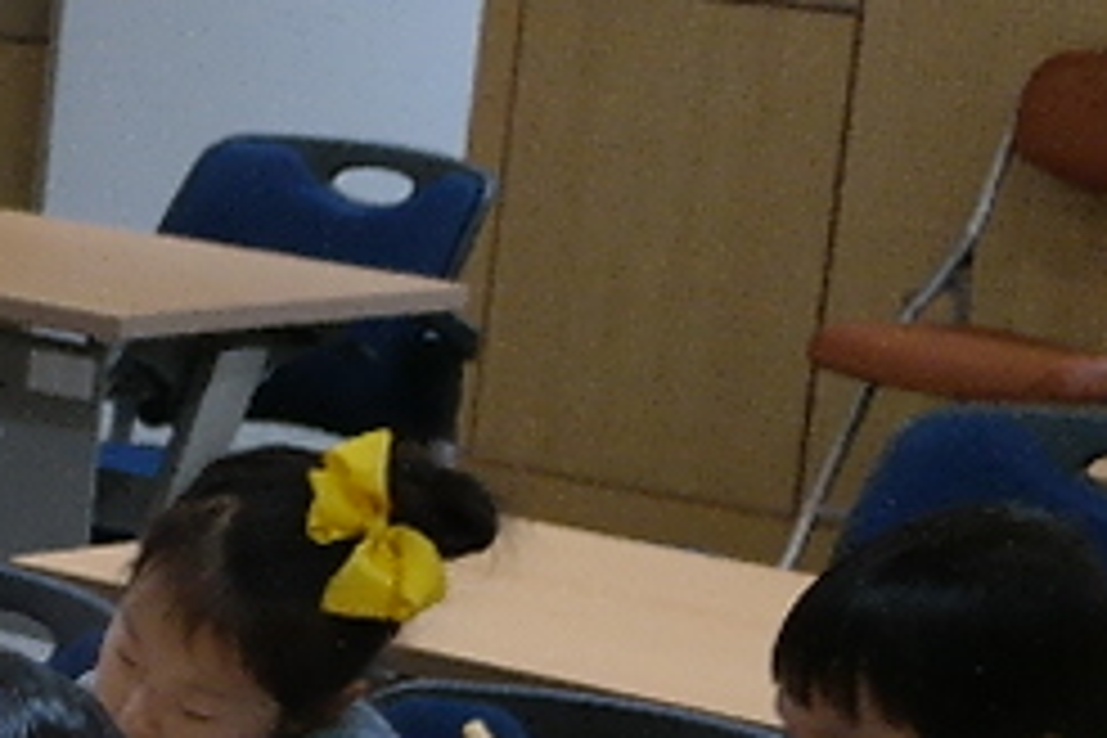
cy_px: 1116
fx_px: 6488
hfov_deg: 8.5
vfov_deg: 6.4
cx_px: -1976
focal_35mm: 211
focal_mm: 20
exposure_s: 1/40
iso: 800
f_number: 3.5
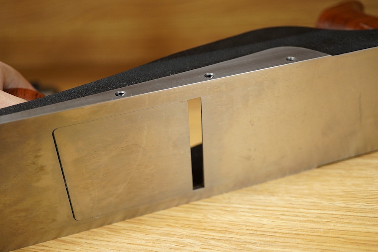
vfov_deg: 29.9
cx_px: 189
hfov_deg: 43.6
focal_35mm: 45
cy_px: 126
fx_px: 472
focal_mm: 30
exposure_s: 1/125
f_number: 3.5
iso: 1250
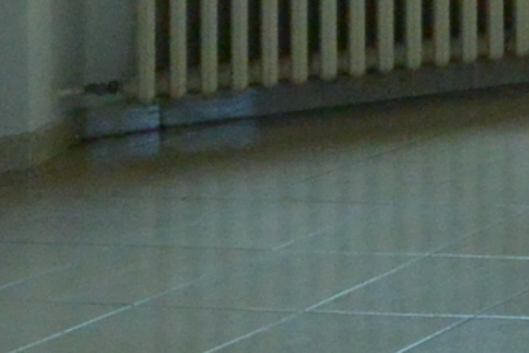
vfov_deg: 9.7
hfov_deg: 10.7
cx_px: 1582
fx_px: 1926
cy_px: -369
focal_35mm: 131
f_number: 8
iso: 360
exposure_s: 1/60
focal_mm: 6.7
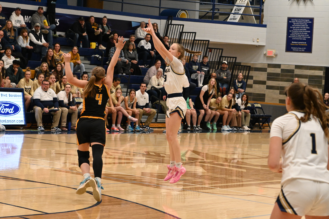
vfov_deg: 13.0
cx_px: 164
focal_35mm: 105
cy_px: 110
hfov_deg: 19.5
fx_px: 960
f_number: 4.5
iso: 5000
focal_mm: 70
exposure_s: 1/500
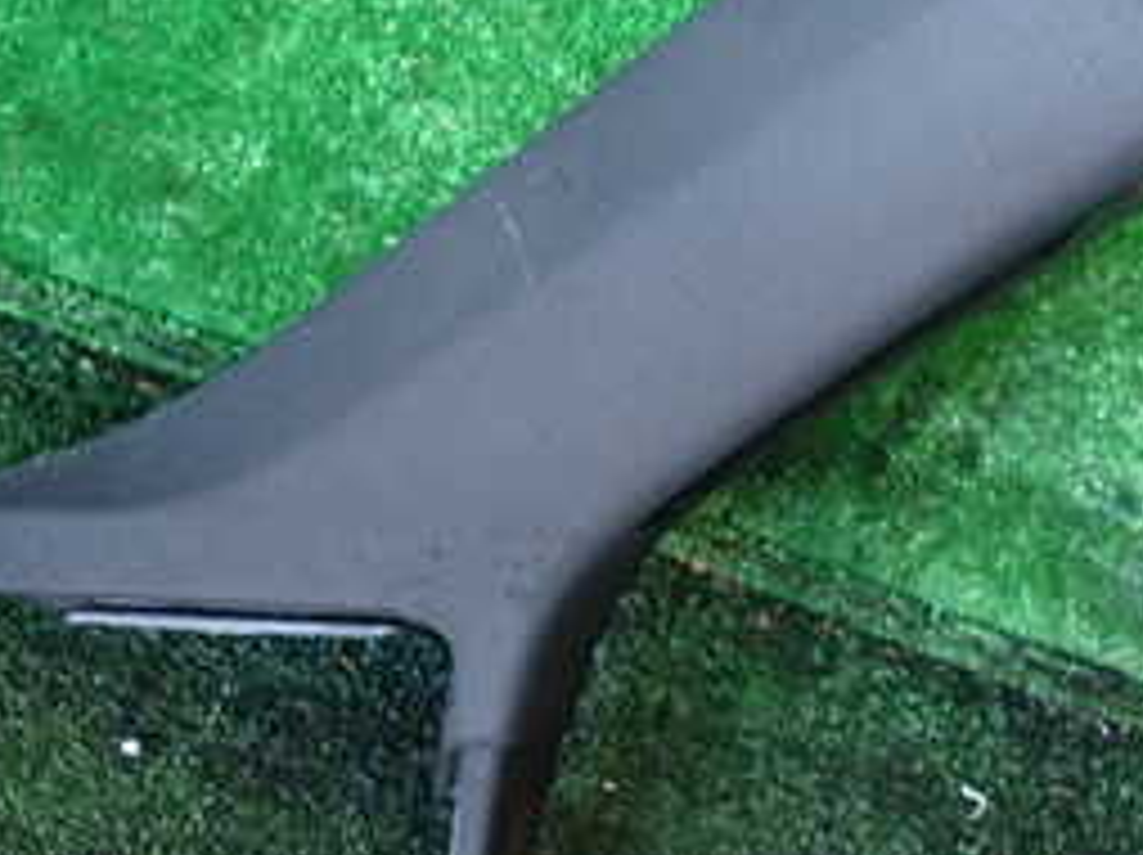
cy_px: 63
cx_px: 1012
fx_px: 2342
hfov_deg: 26.6
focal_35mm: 71
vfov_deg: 20.2
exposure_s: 1/30
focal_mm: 5.4
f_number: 2.3
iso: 250
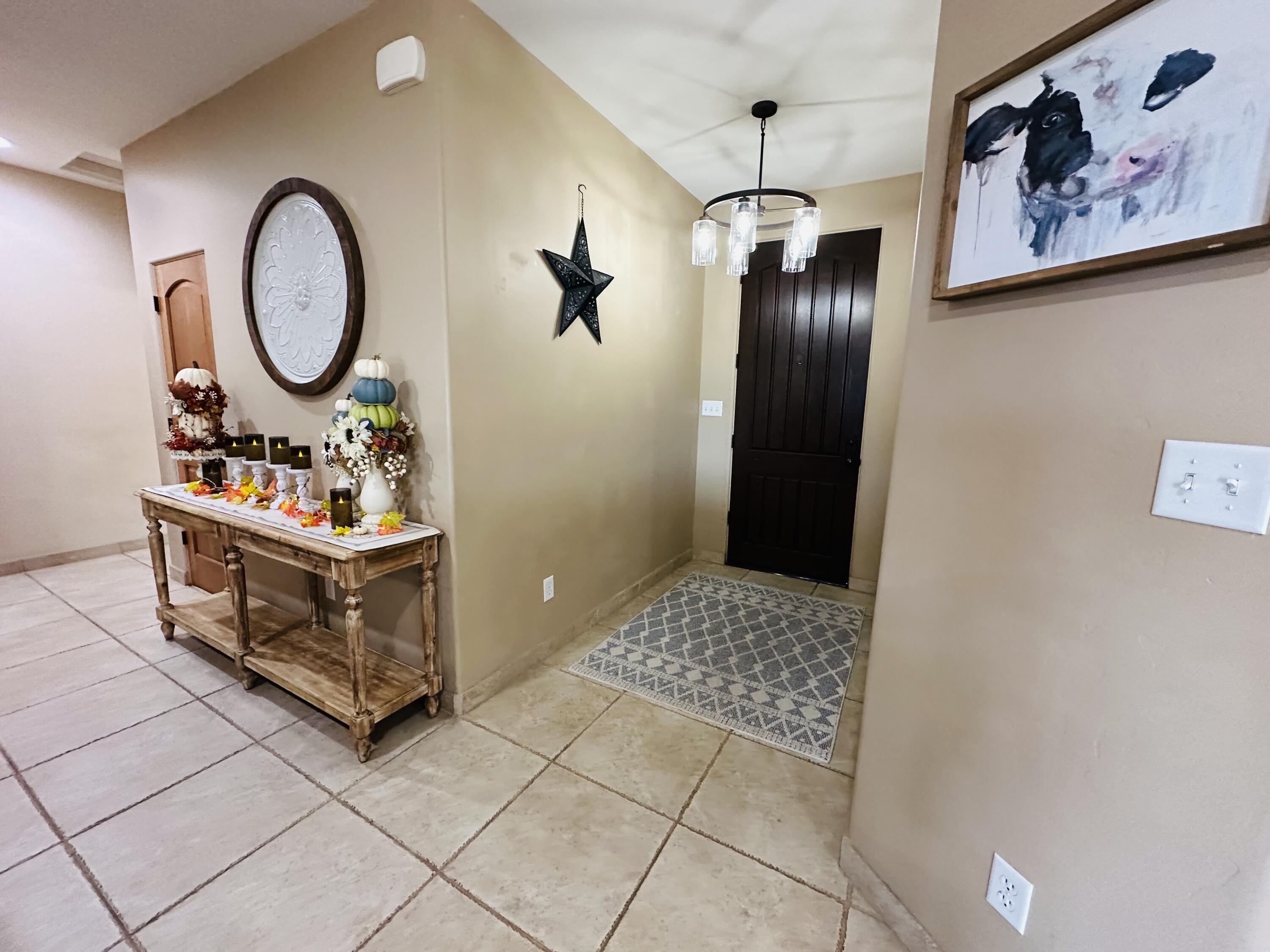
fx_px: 514
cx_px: 635
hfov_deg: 102.1
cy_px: 476
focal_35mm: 14
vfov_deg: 85.7
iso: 640
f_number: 2.2
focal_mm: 2.22
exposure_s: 1/60
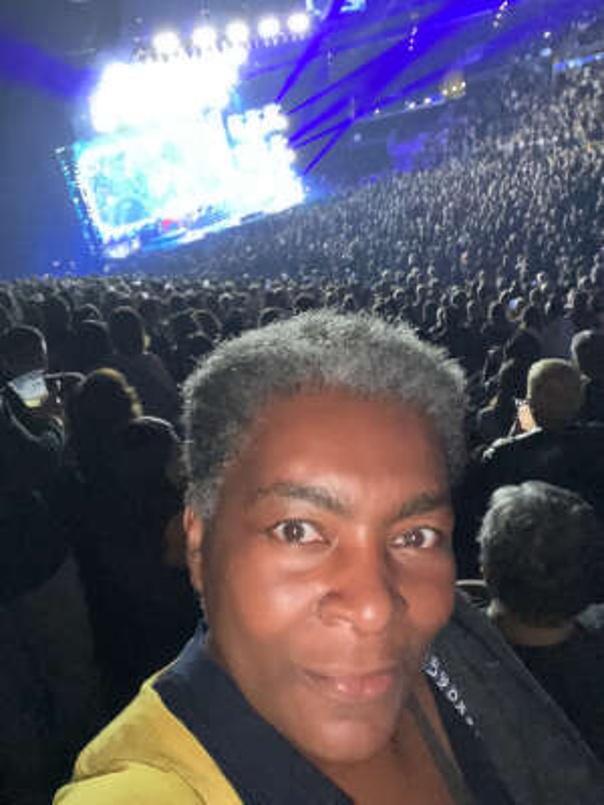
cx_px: 302
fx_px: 698
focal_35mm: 30
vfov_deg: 60.0
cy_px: 402
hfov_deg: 46.8
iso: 1000
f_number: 2.2
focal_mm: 2.71
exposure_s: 1/22
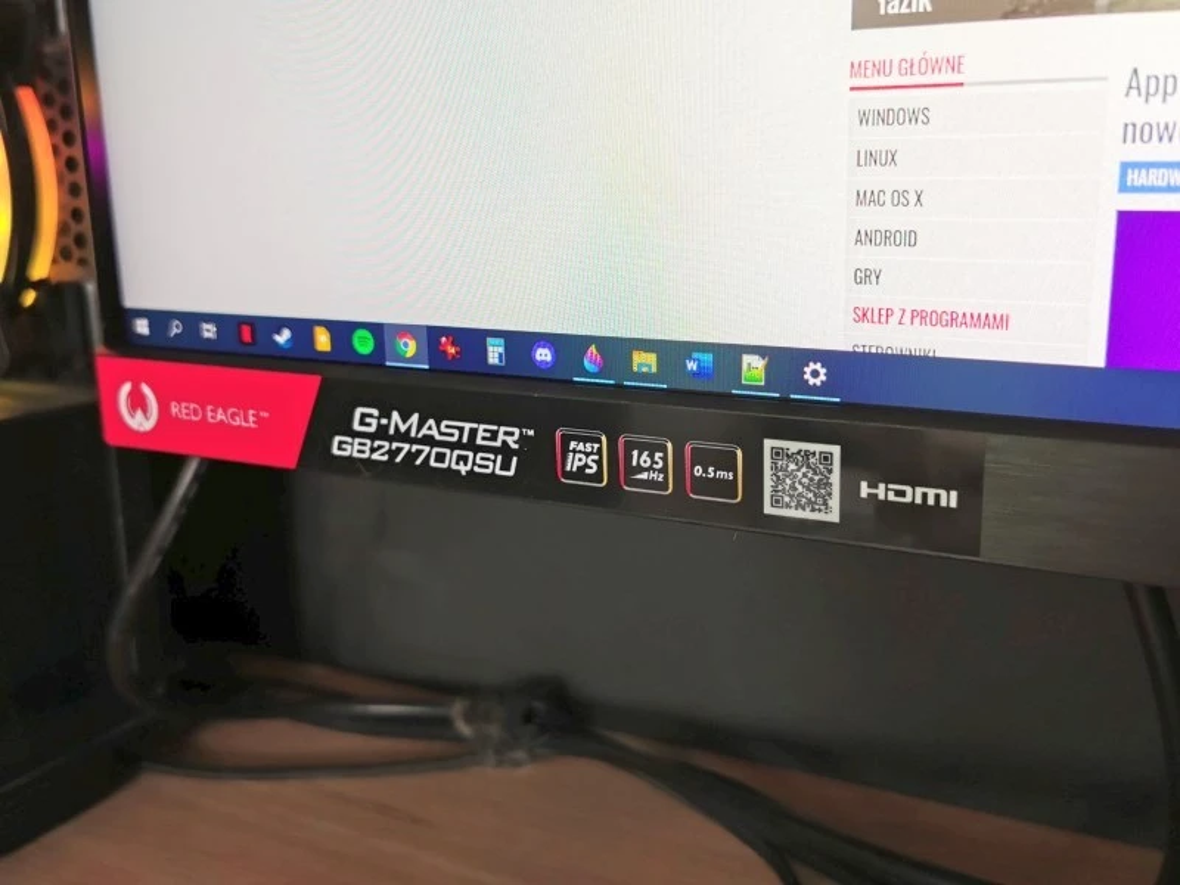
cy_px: 442
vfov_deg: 40.7
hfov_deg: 52.6
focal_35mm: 35
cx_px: 590
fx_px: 1193
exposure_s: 1/120
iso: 64
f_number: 1.6
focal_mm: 5.56
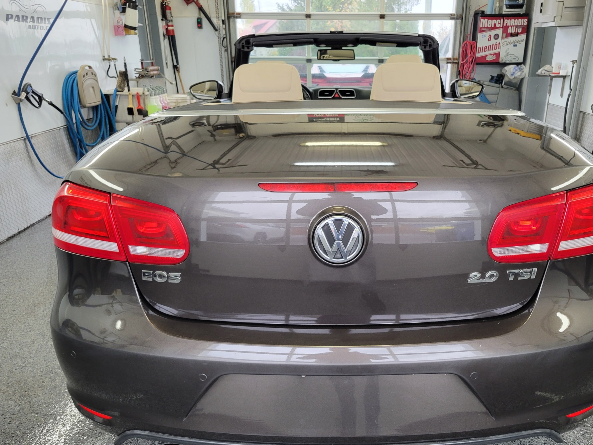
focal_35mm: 30
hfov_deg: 59.7
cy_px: 254
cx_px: 337
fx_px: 514
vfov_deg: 46.7
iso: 160
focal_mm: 5.4
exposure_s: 1/120
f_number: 1.8
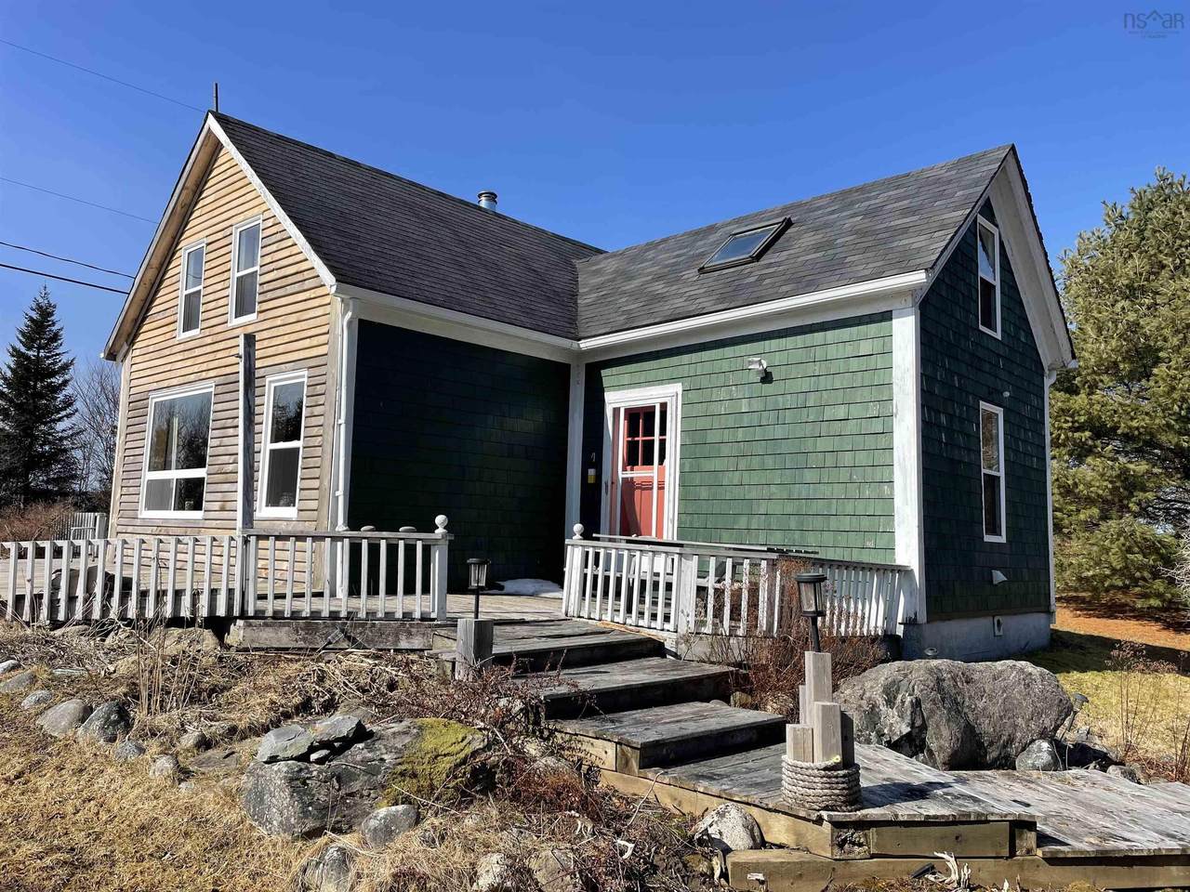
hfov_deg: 67.3
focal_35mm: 26
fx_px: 894
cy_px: 446
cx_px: 595
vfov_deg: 53.1
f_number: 1.6
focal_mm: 4.2
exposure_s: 1/3610
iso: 32
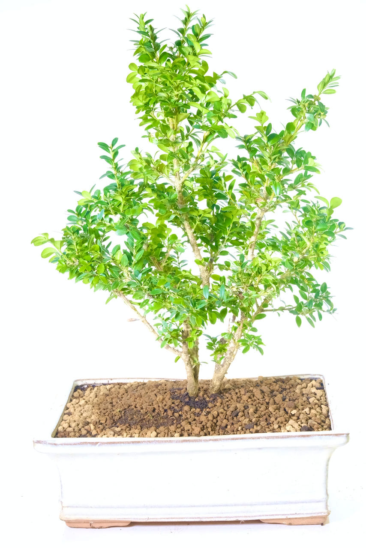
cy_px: 274
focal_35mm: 83
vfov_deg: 24.5
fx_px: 1265
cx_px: 183
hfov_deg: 16.5
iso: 2500
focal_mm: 55
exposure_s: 1/13
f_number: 13
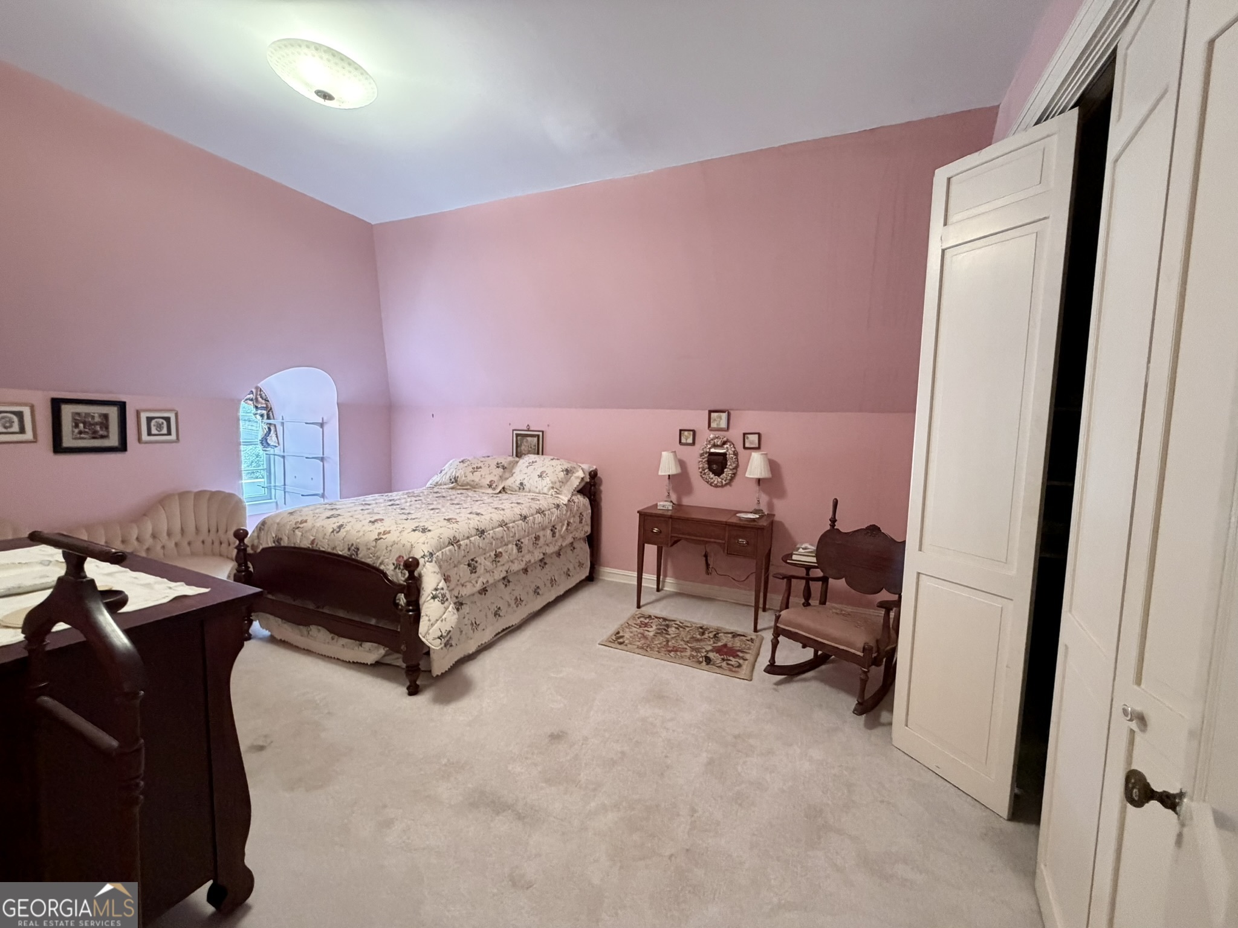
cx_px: 619
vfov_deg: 85.7
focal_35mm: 14
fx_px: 501
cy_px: 464
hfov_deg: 102.1
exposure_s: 1/60
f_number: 2.2
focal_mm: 2.22
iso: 500
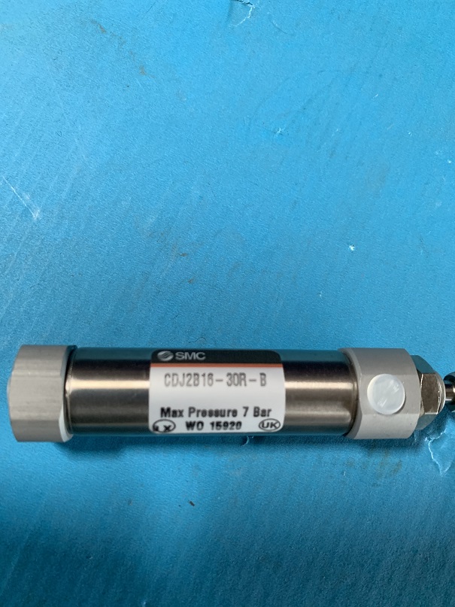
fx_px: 456
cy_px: 304
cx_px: 228
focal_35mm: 26
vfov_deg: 67.3
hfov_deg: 53.1
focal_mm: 4.25
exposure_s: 1/60
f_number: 1.8
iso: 320
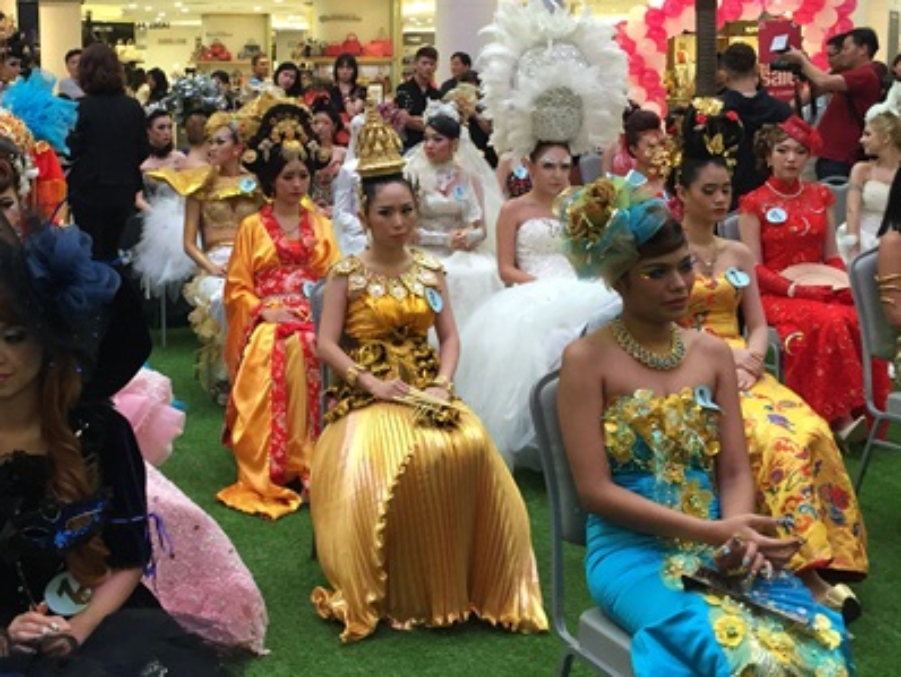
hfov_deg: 37.1
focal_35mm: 51
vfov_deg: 28.3
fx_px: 1328
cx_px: 301
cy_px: 207
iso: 64
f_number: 2.2
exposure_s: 1/30
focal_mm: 4.15
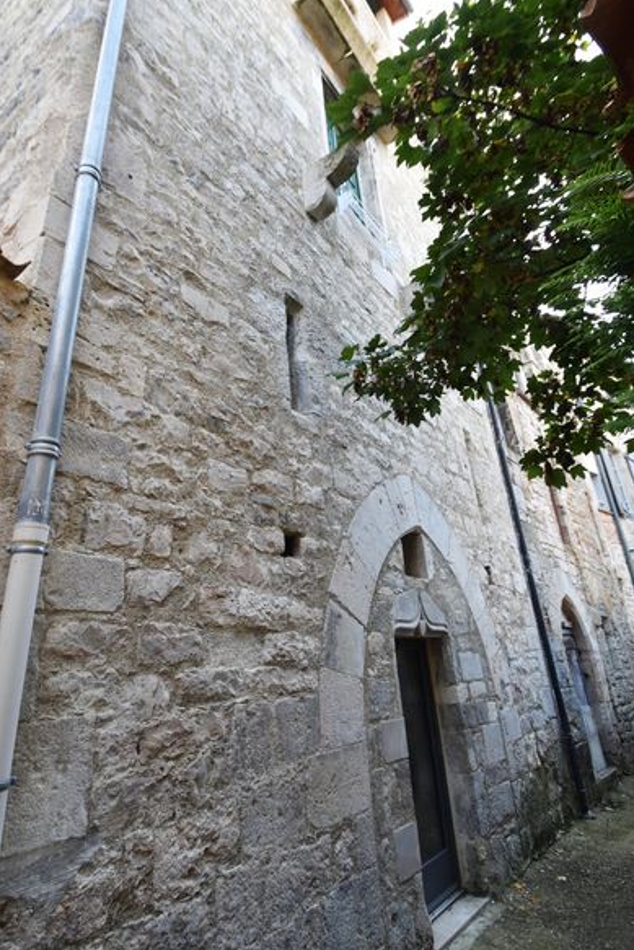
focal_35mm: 18
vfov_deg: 89.7
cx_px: 275
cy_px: 429
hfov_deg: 67.1
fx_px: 475
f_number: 5.6
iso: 400
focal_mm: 10
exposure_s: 1/125
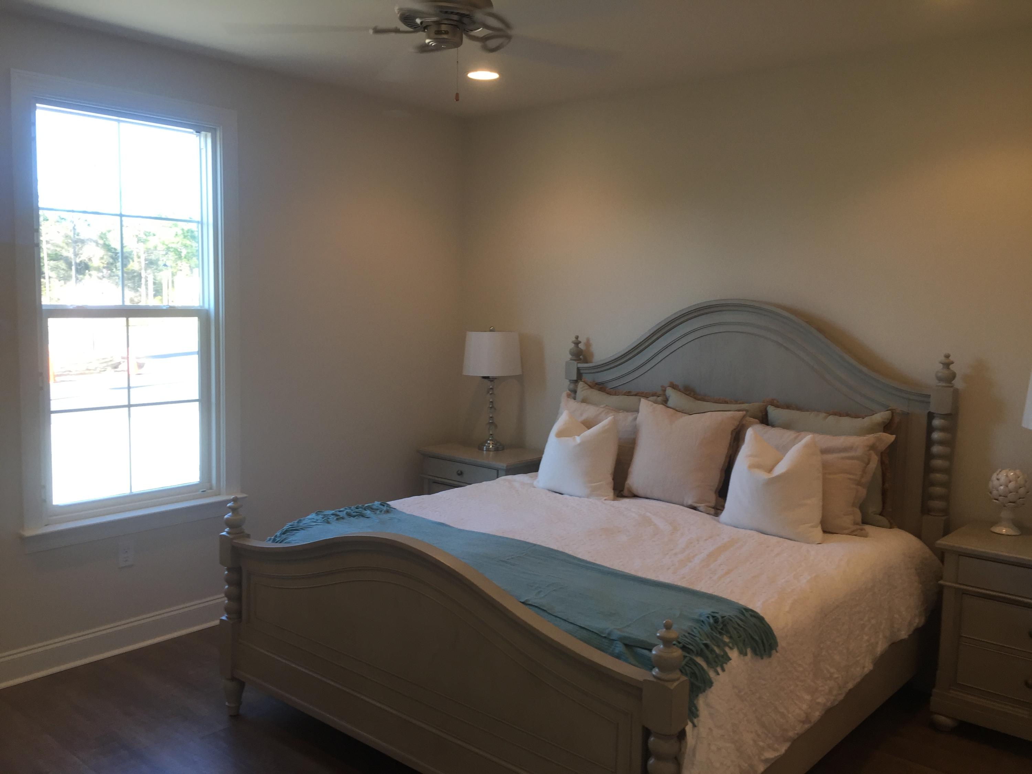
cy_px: 387
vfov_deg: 48.2
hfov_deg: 61.7
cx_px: 516
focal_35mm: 29
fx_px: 865
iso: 40
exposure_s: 1/60
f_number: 2.2
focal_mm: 4.15
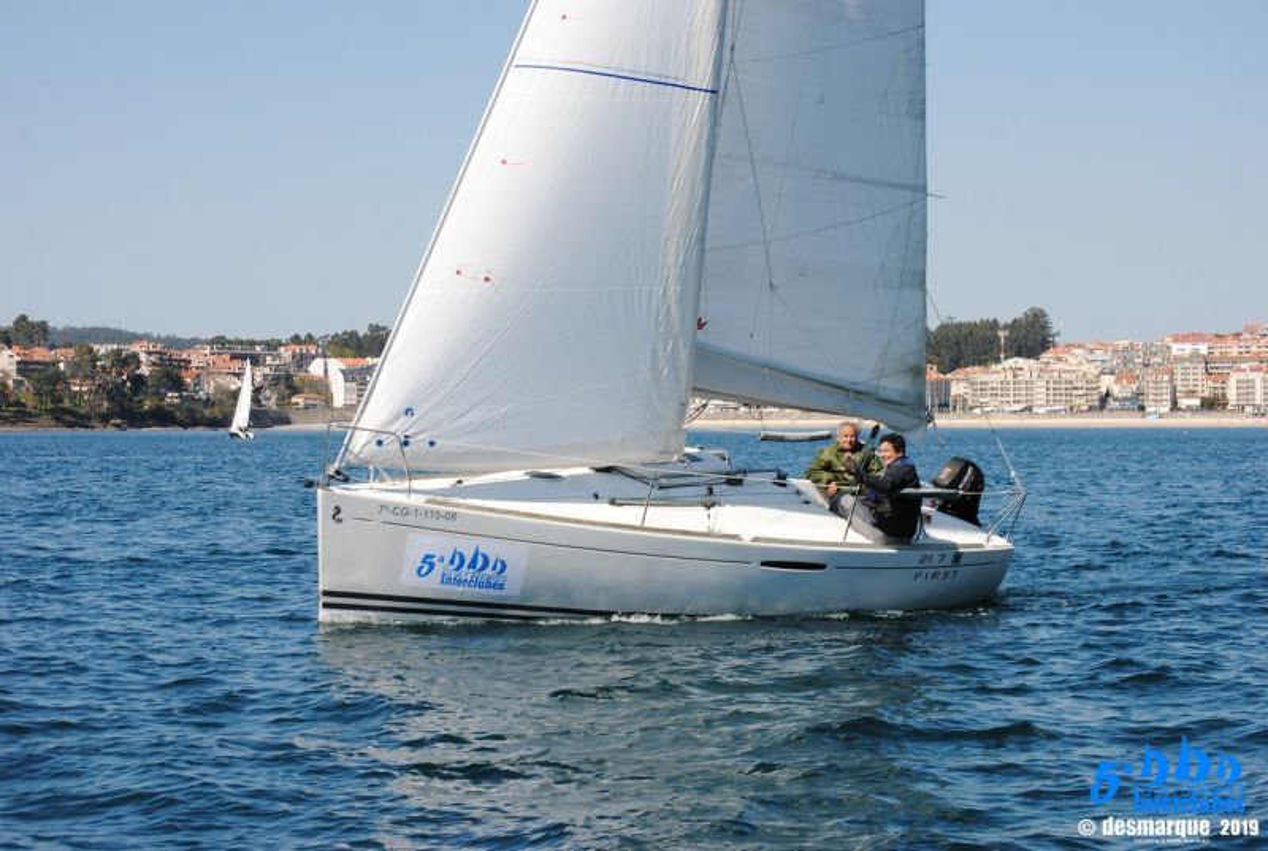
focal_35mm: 82
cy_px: 426
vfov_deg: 16.6
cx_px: 634
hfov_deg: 24.6
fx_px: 2912
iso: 100
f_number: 8
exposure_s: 1/250
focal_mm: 55
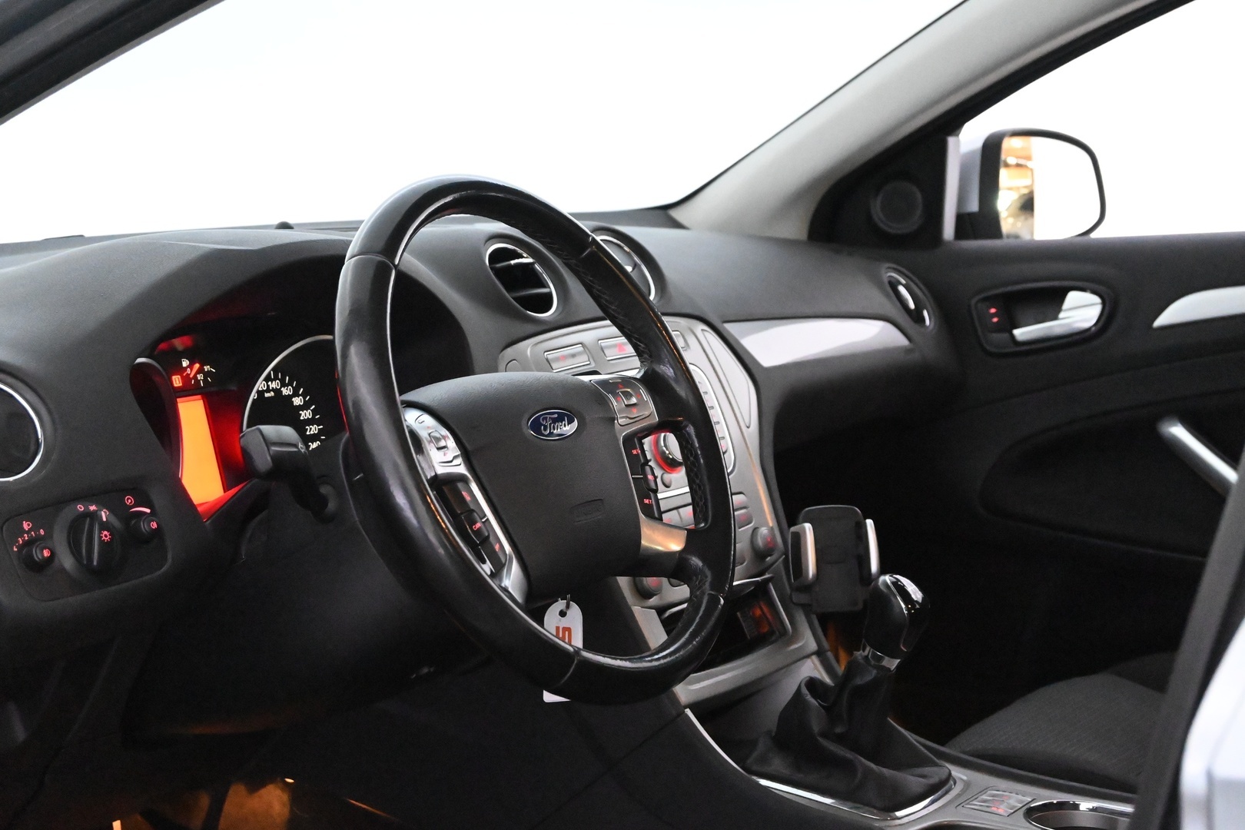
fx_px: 2230
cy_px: 415
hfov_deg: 31.2
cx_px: 622
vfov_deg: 21.1
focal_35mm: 64
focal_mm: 43
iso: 16000
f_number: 6
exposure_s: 1/60
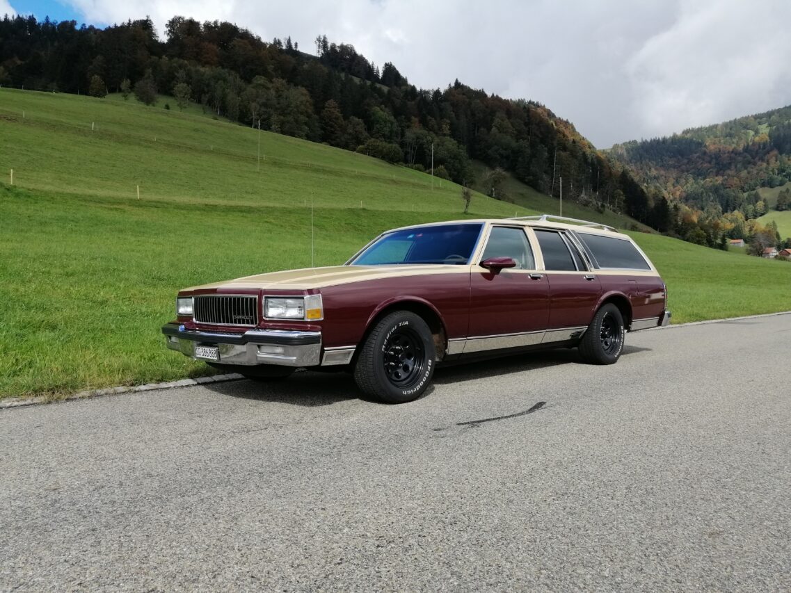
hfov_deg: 65.3
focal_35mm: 27
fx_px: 617
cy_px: 296
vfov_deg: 51.4
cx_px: 396
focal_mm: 3.95
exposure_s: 1/1368
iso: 50
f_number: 1.8
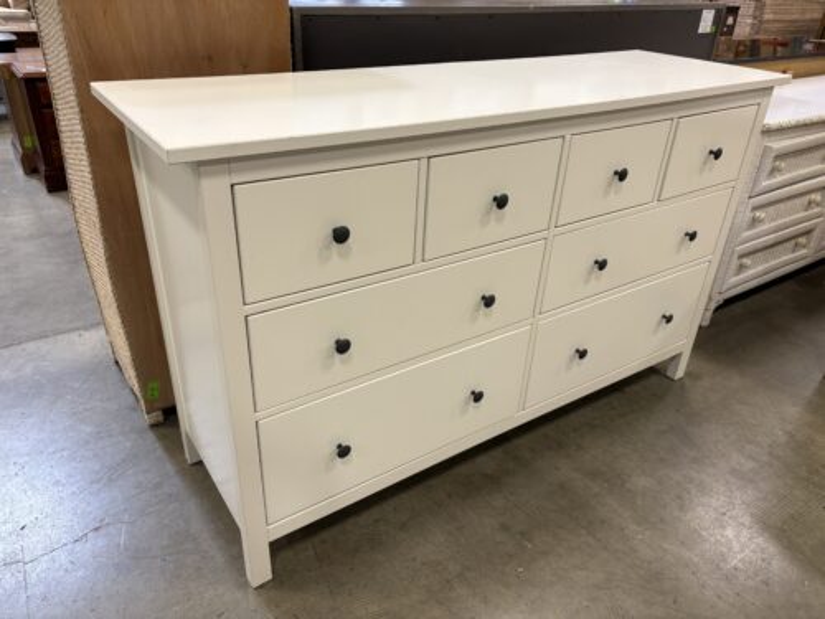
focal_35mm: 26
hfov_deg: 67.3
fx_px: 620
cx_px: 412
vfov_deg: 53.1
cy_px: 310
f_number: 1.6
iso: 125
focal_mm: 5.96
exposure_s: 1/60
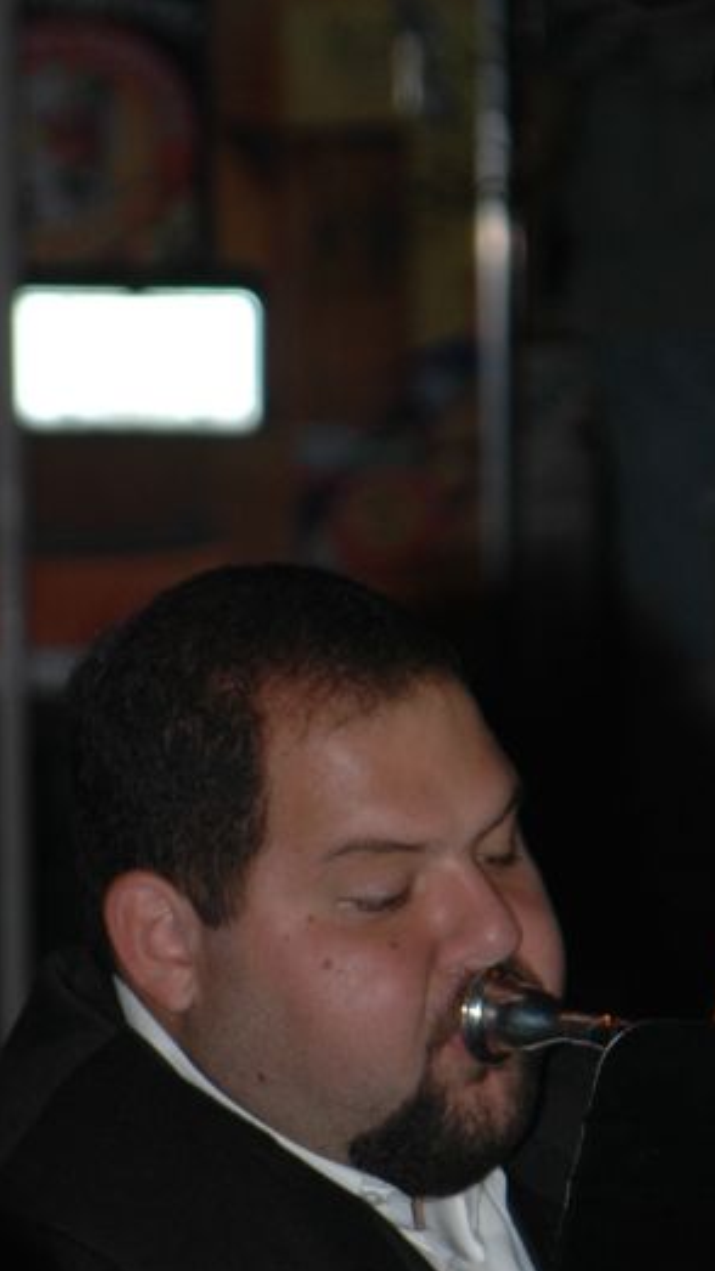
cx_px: 630
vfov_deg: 5.2
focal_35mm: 415
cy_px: 931
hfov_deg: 2.9
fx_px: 13995
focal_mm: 135
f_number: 6
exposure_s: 1/60
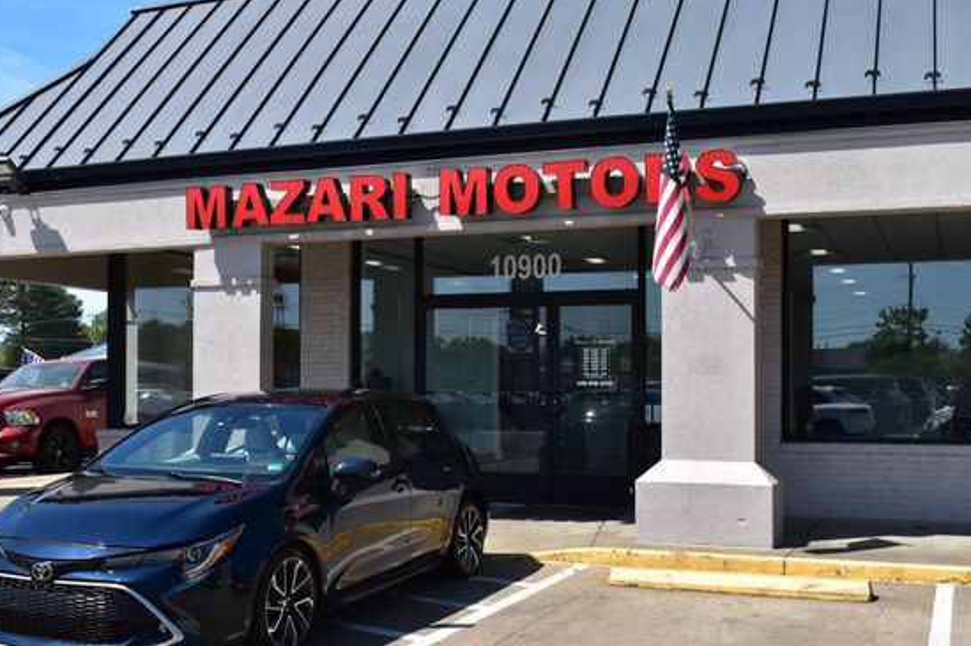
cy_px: 372
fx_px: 1132
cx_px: 497
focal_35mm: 42
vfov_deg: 31.8
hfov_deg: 46.4
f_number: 11
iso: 320
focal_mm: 24
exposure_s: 1/500
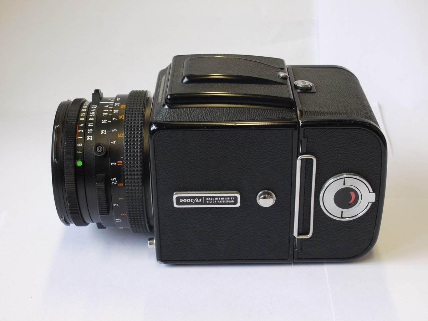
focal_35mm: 60
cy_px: 160
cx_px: 214
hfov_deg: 32.2
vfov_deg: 24.4
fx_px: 742
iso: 400
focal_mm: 30
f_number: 9
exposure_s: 1/25
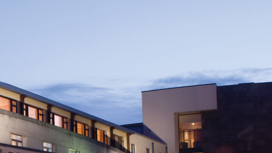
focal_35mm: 106
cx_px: -87
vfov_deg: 11.2
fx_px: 764
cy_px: 178
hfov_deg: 18.7
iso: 200
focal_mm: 28
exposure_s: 3
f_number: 16
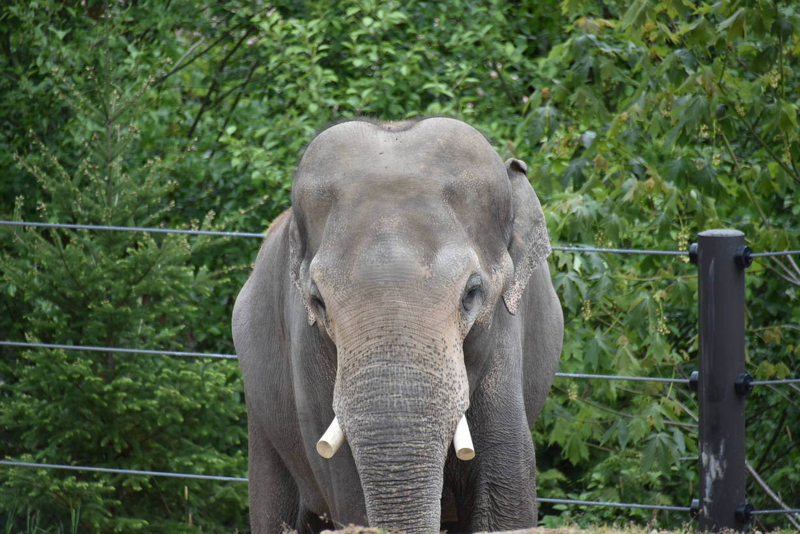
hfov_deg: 6.6
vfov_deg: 4.4
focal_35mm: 311
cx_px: 400
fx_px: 6912
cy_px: 264
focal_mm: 300
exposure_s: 1/640
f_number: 5.6
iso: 560
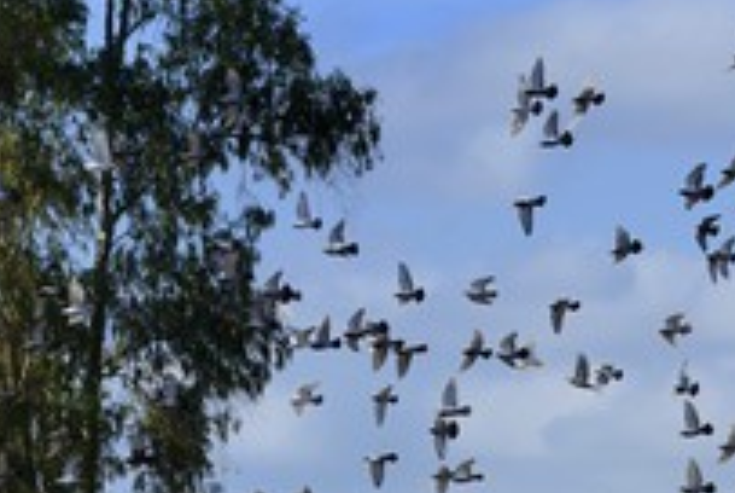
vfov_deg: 3.3
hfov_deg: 5.0
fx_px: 8444
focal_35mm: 413
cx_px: 735
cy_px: 489
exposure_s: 1/400
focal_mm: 200
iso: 400
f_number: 13
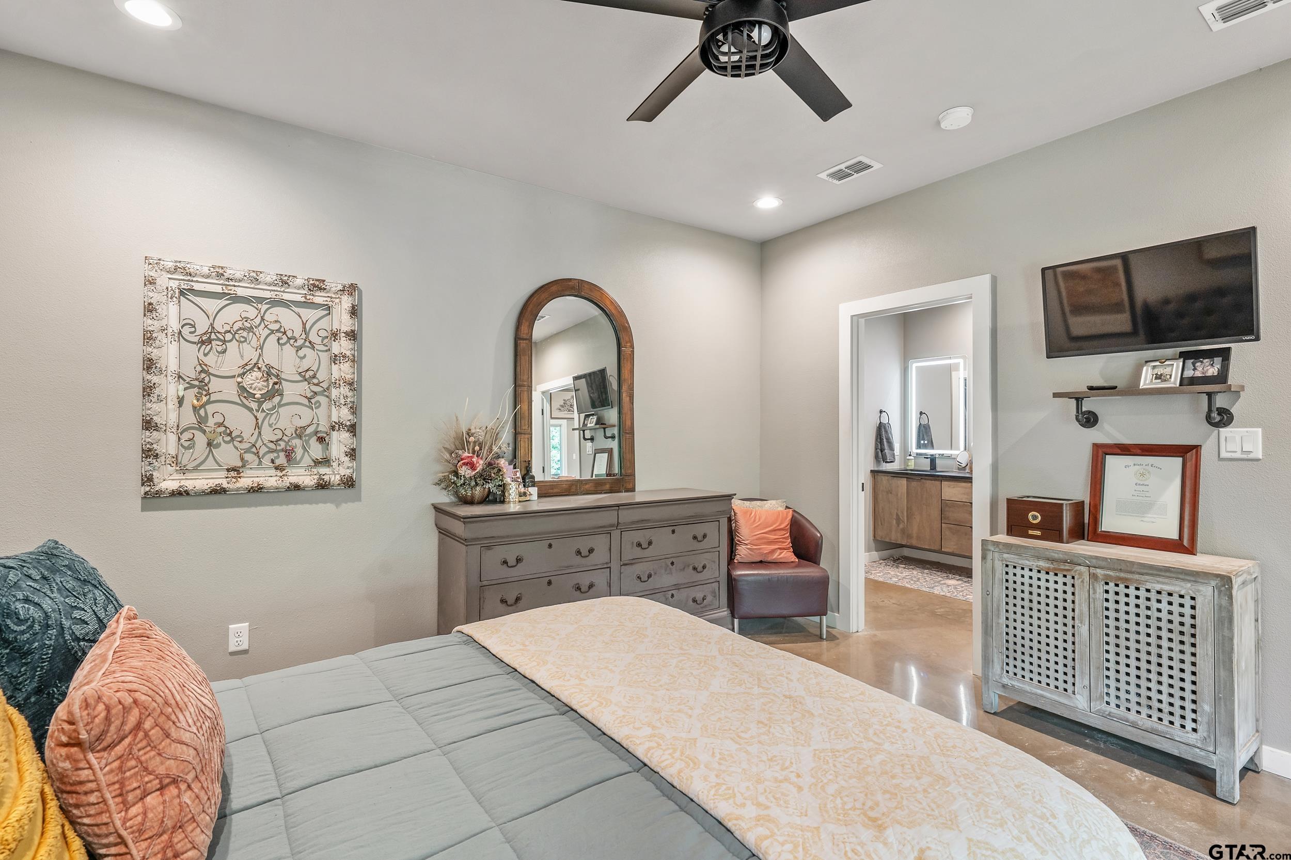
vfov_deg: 70.4
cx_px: 646
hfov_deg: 93.3
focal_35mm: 17
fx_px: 610
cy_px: 430
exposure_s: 1/4
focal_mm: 17
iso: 800
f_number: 8
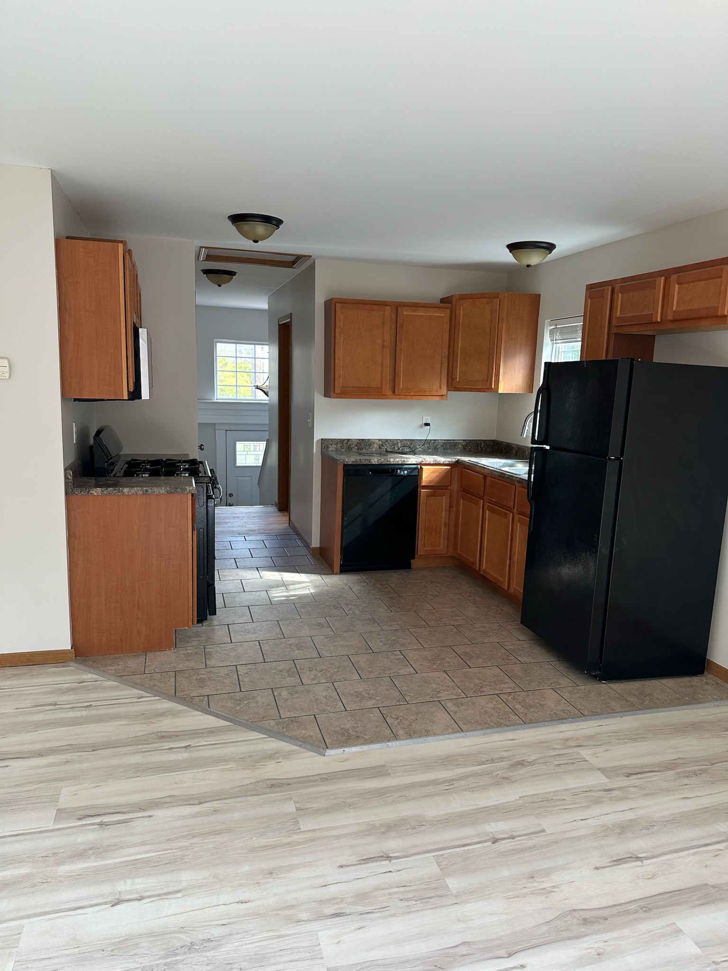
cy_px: 486
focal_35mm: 24
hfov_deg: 56.8
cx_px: 364
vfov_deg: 71.6
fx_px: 673
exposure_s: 1/120
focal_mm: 6.86
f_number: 1.78
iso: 80
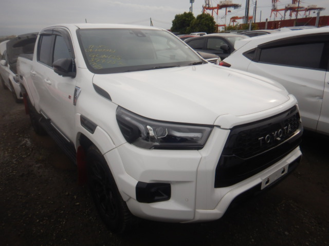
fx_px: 228
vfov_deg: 56.8
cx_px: 164
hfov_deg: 71.6
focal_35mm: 24
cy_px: 123
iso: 125
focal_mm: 4.3
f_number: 2.8
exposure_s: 1/400
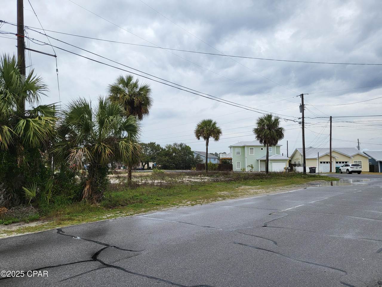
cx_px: 191
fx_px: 287
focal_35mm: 26
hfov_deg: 67.3
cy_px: 144
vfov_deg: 53.1
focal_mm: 4.25
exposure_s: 1/2937
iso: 50
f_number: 1.8
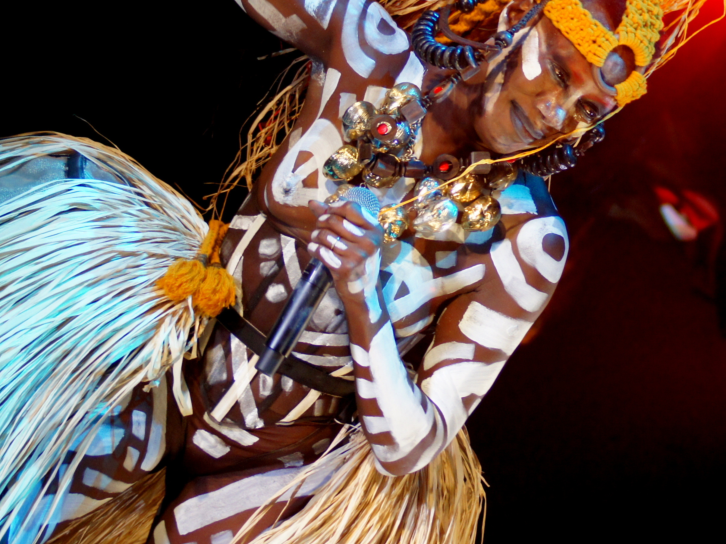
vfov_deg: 7.7
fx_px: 4023
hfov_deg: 10.3
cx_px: 494
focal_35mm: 192
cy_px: 198
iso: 1600
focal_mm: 75
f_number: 4.5
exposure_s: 1/400
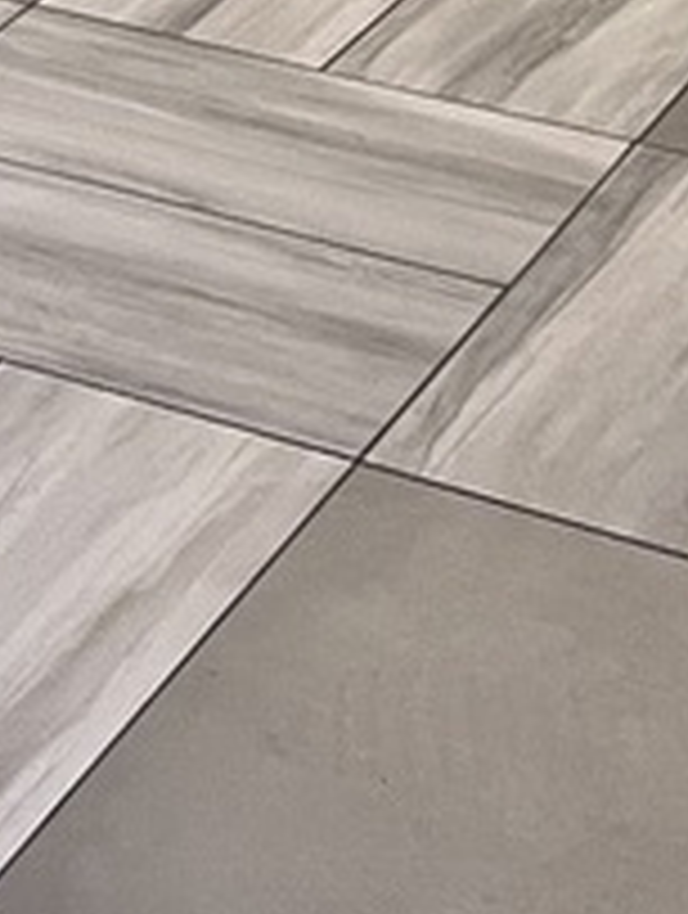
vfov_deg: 12.3
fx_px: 3646
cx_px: -112
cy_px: -1013
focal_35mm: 138
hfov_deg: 10.6
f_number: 1.5
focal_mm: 5.7
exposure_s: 1/60
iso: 160
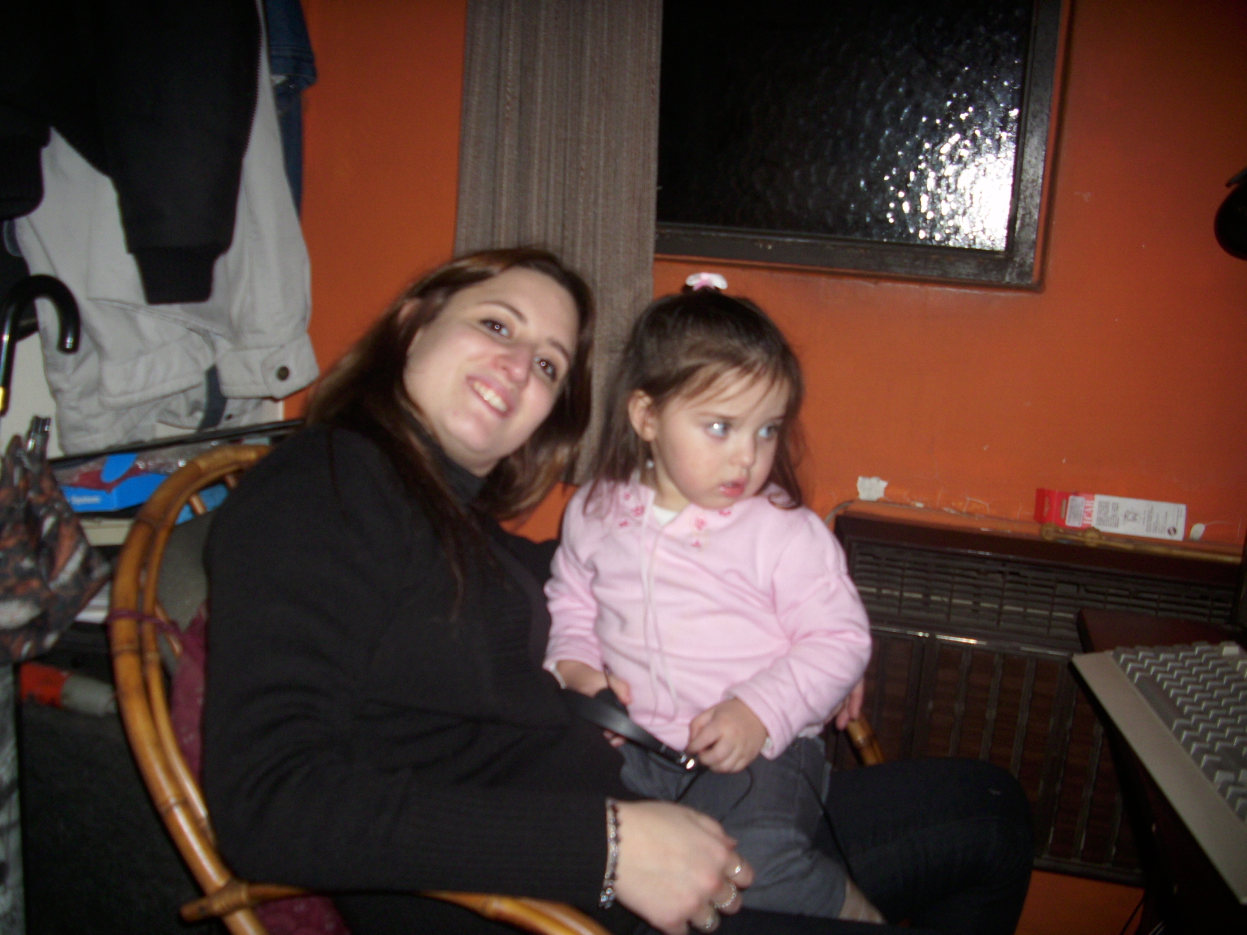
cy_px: 468
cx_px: 624
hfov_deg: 58.4
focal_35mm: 31
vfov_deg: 45.4
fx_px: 1117
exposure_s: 1/30
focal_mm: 6.2
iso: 50
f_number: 2.8
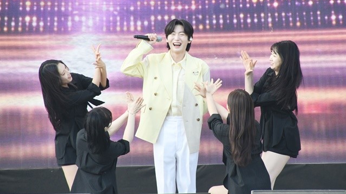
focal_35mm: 379
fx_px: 3476
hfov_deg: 5.7
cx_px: 173
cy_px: 104
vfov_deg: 3.2
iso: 1000
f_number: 10
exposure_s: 1/400
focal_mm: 240
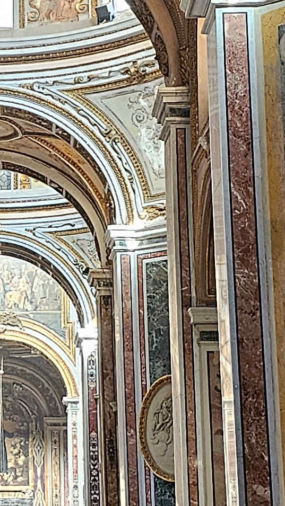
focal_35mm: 105
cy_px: 202
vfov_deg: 20.3
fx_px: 1411
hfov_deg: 11.3
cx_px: -46
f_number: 1.7
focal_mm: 6.3
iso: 500
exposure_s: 1/100
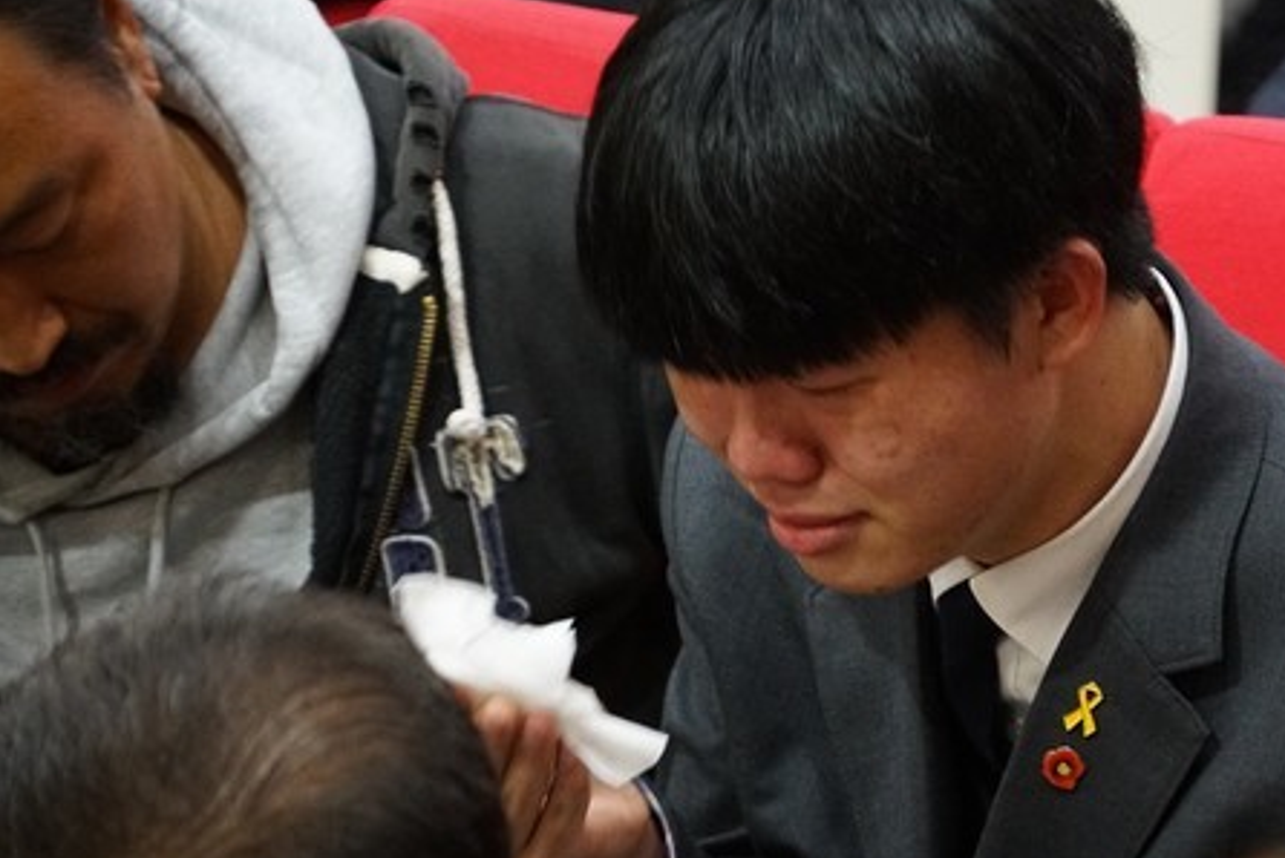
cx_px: 859
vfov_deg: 4.0
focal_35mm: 340
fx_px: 12144
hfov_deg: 6.1
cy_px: 459
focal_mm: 169
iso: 6400
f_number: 6.3
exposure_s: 1/50
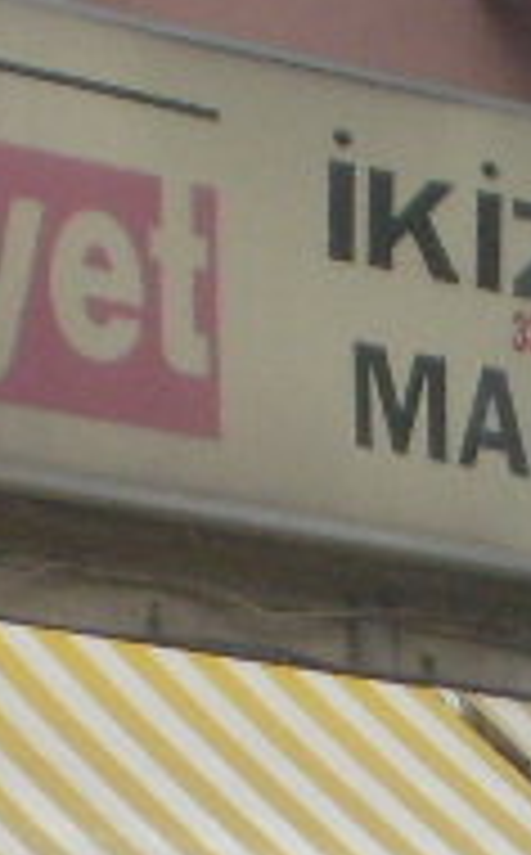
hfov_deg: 2.2
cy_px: 1220
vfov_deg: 3.5
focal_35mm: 607
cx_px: 477
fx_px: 14119
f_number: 4.9
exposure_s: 1/180
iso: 80
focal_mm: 17.4
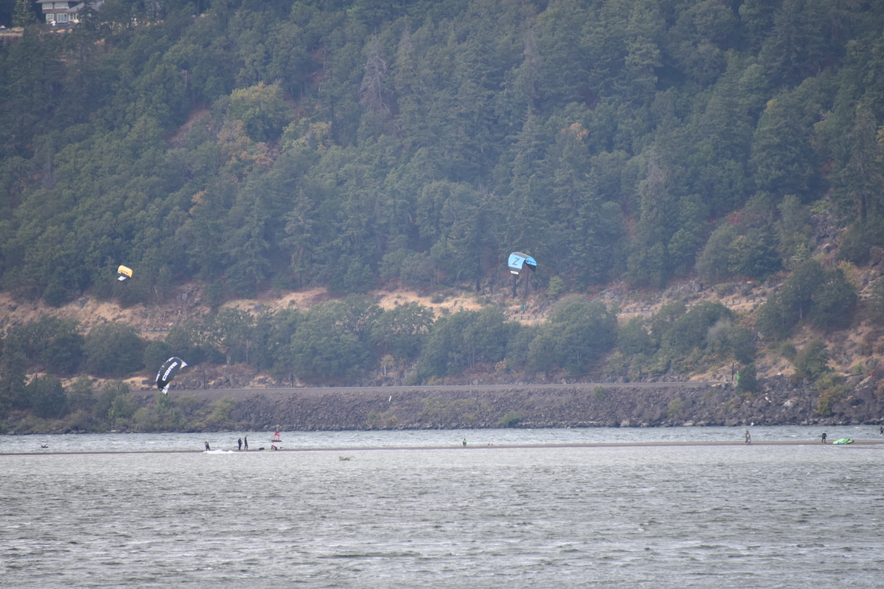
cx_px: 450
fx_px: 7932
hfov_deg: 6.4
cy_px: 302
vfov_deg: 4.3
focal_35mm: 323
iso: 450
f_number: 5.6
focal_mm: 300
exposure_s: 1/640
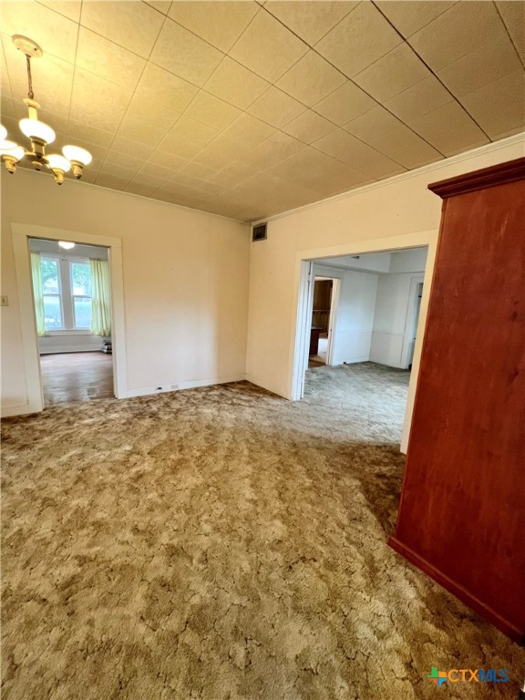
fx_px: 263
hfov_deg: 89.9
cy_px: 350
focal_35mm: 13
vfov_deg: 106.2
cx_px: 262
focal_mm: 1.57
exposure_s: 1/60
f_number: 1.8
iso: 250
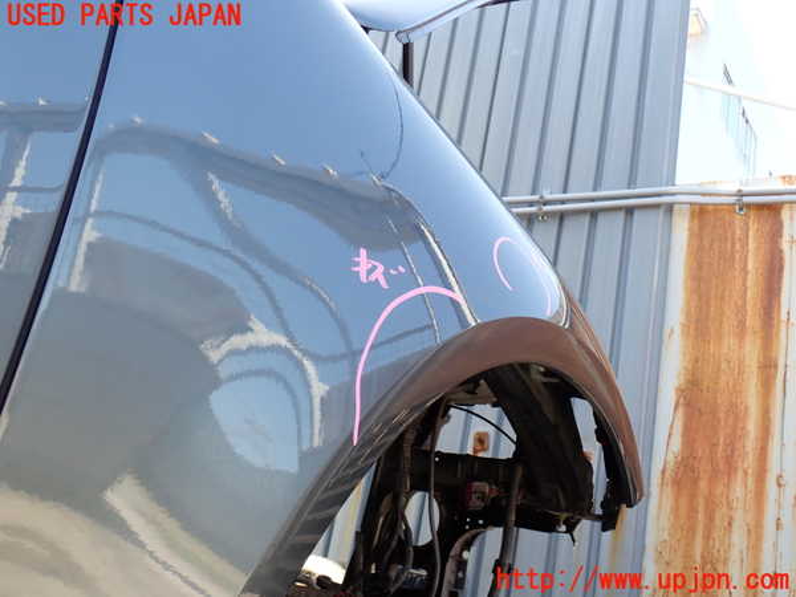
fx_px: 828
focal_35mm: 36
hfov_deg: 51.4
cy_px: 298
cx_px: 398
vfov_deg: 39.7
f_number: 3.5
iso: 100
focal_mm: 6.37
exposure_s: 1/100
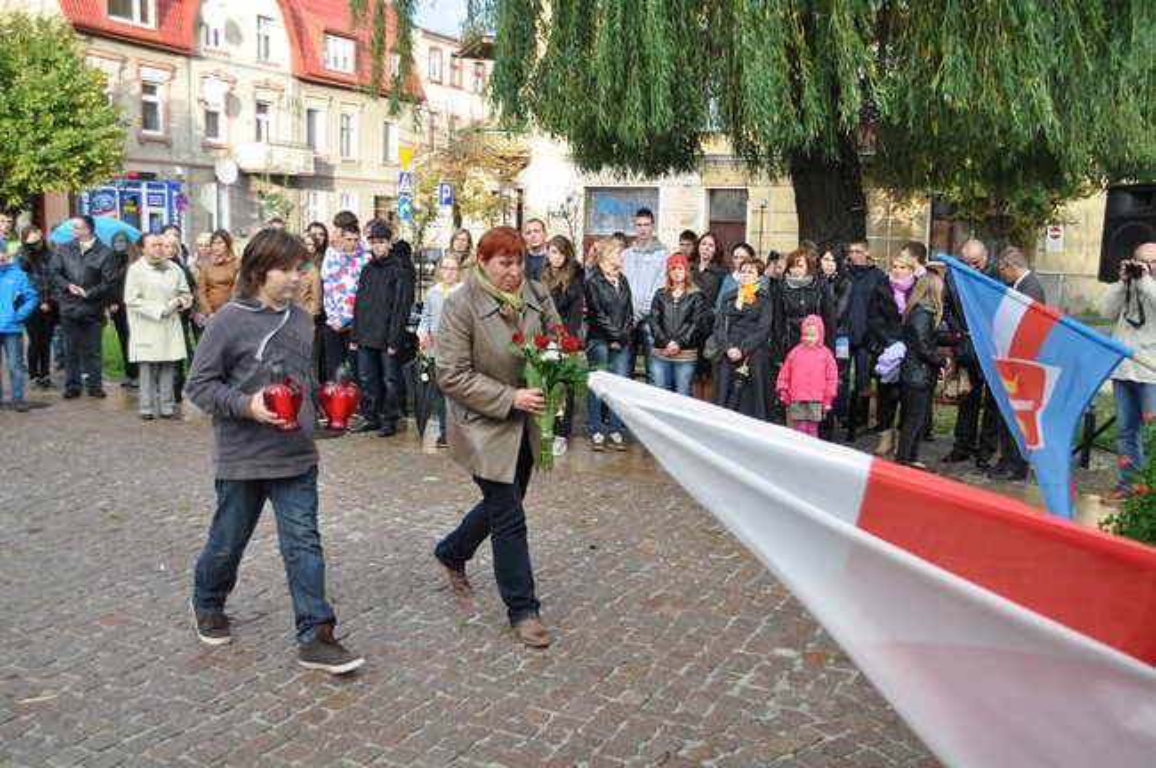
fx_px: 1059
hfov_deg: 57.3
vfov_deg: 39.9
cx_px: 578
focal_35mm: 33
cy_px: 384
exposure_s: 1/250
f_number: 4.5
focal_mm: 22
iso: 250
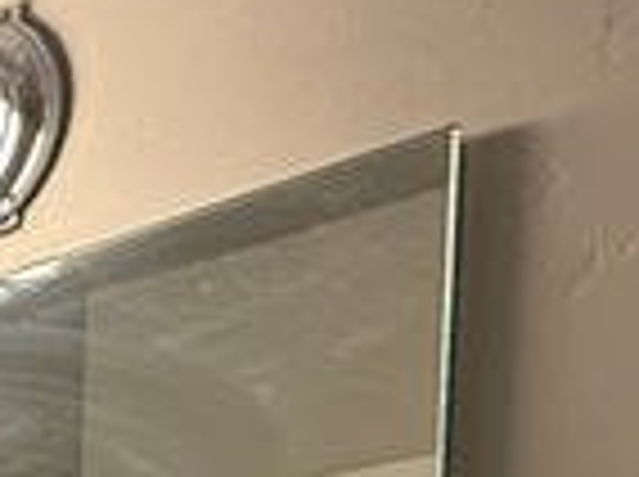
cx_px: -684
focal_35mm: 101
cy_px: 1161
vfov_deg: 11.8
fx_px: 1861
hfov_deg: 15.2
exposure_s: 1/120
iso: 160
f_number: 2.2
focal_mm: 2.22
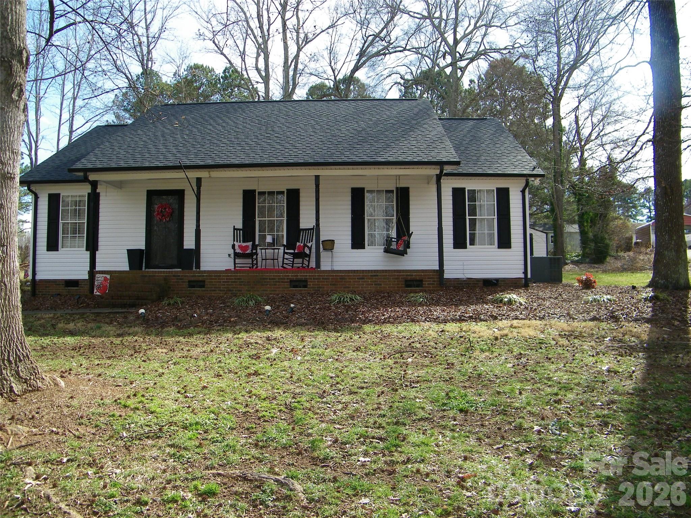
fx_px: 559
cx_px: 346
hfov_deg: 63.4
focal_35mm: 28
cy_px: 259
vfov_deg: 49.7
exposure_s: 1/320
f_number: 3.5
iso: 80
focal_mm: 5
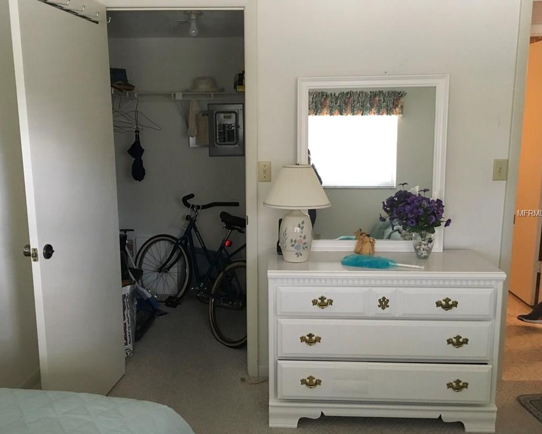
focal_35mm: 31
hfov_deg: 57.1
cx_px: 256
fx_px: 497
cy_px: 214
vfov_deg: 47.1
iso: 250
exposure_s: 1/30
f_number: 2.2
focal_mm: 4.15
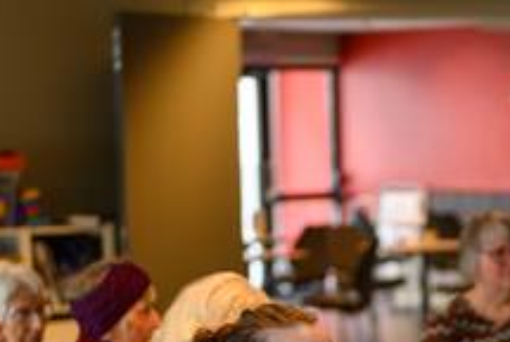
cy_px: 490
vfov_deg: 8.1
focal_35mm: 167
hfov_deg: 12.1
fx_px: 2369
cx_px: 550
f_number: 1.8
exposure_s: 1/125
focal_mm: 50
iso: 125
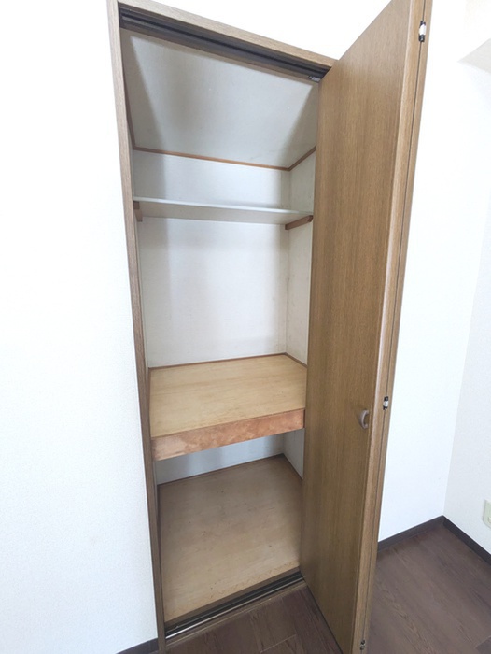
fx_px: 264
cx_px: 246
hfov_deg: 85.7
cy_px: 327
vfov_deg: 102.0
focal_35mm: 14
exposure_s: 1/24
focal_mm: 1.83
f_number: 2.2
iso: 184
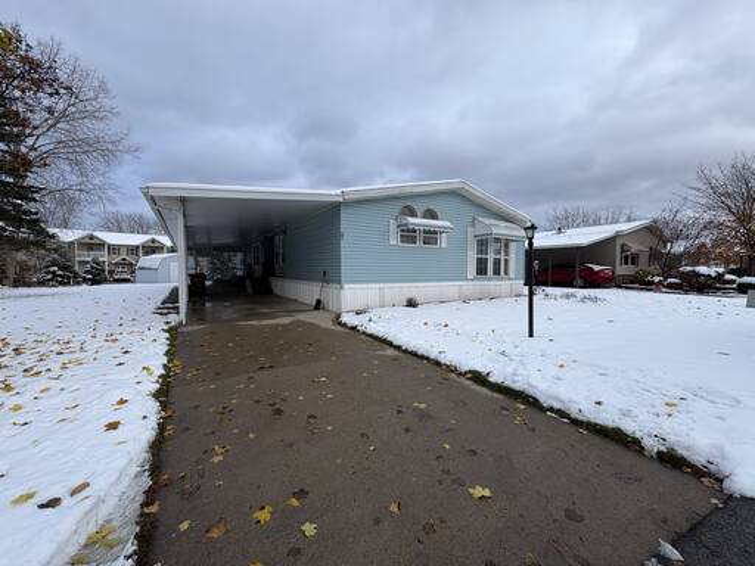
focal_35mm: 14
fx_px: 305
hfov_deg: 102.1
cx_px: 378
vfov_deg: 85.7
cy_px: 283
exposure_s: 1/498
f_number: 2.2
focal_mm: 2.22
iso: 40
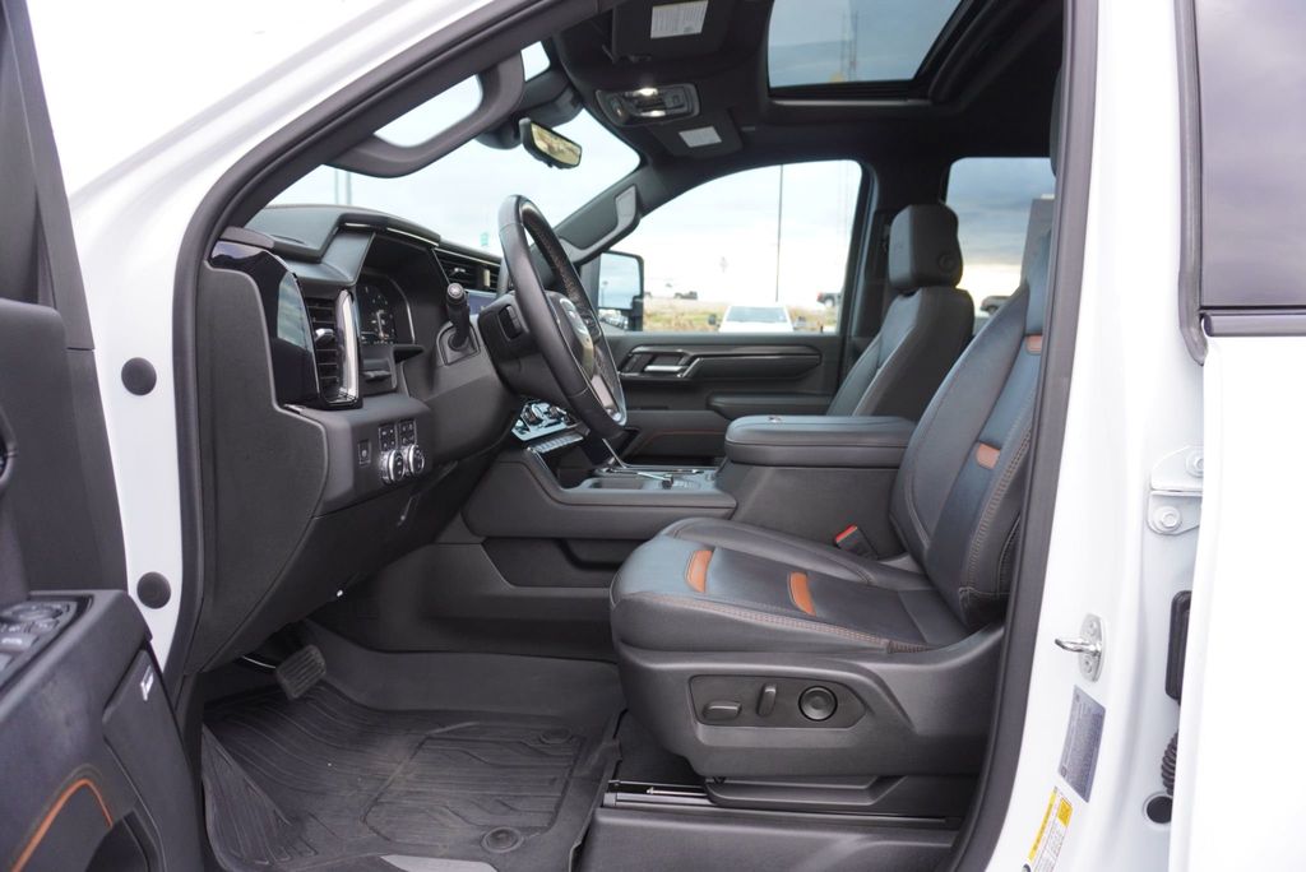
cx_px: 653
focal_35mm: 24
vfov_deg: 53.2
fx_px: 871
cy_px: 436
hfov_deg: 73.7
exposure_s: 1/60
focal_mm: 16
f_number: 4
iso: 640
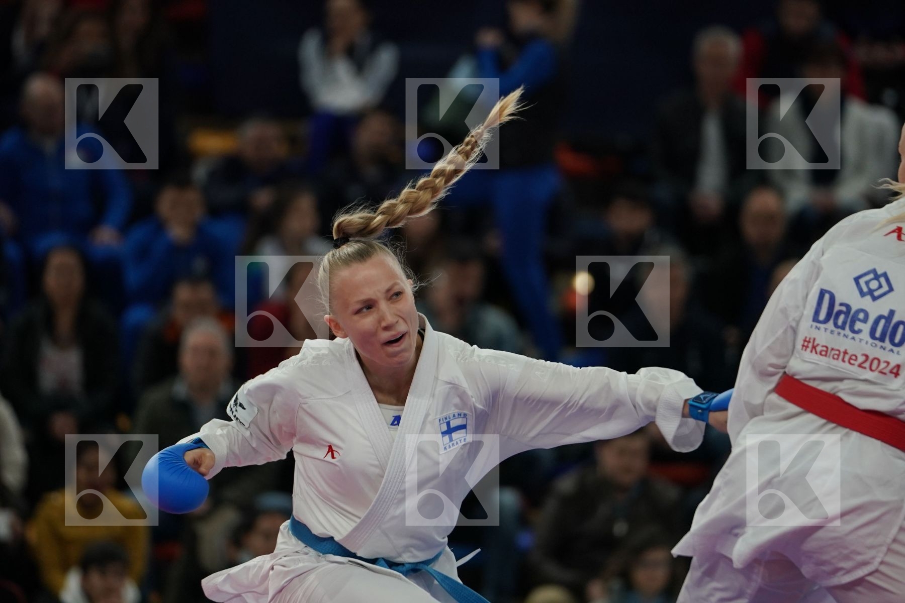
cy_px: 302
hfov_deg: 6.9
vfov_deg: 4.6
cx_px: 452
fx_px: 7541
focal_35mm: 300
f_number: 2.8
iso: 1250
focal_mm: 200
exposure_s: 1/1000
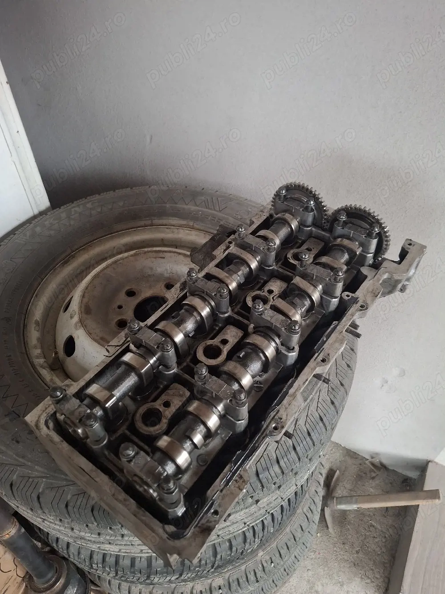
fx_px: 428
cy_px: 297
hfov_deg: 54.9
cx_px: 222
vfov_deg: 69.4
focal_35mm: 25
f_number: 1.8
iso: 320
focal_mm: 4.69
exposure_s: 1/25
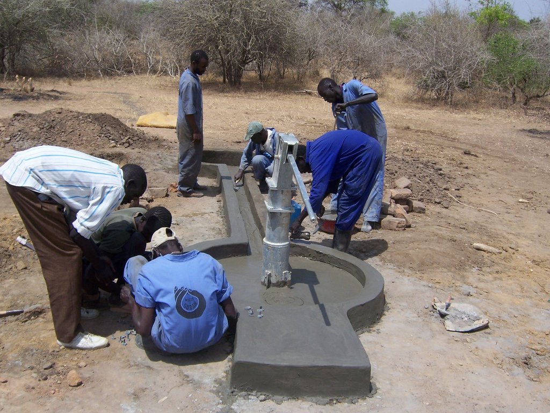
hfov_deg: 51.4
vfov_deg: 39.7
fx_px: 572
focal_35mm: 36
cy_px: 206
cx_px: 275
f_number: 4.5
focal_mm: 6.2
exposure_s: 1/800
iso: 80
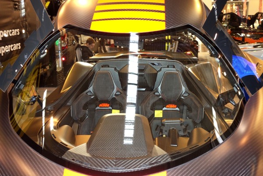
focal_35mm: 43
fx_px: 314
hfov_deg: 45.4
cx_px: 132
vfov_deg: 31.2
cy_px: 88
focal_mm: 16.01
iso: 800
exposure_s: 1/30
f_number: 3.2
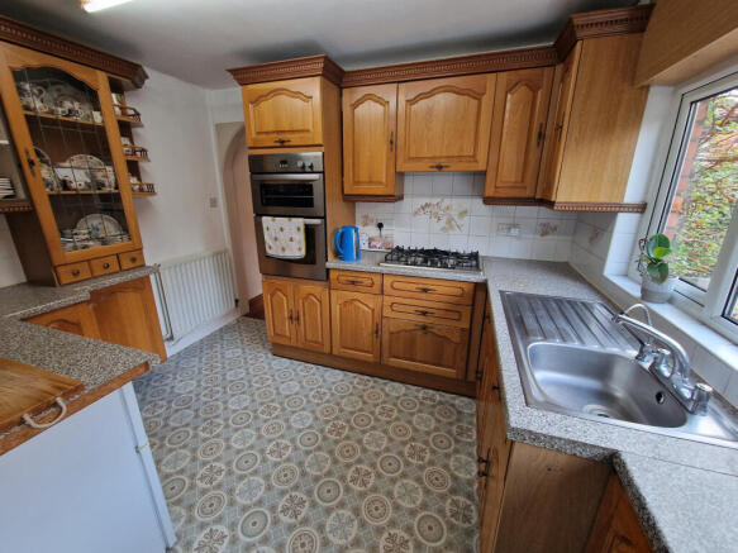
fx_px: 277
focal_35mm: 13
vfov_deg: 89.9
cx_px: 369
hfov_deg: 106.2
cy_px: 276
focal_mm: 2.2
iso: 160
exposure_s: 1/50
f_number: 2.2
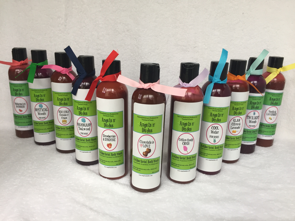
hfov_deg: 61.7
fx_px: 247
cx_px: 148
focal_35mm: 29
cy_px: 110
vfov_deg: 48.2
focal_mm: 4.15
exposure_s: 1/30
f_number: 2.2
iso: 32
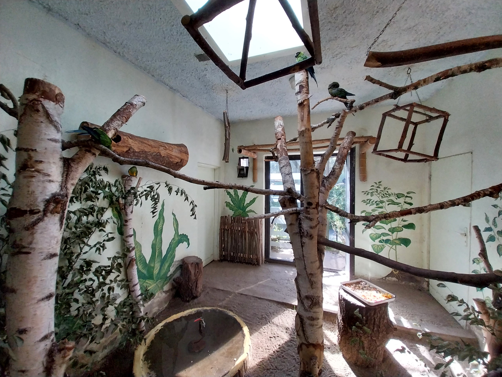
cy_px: 188
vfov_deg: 89.9
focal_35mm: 13
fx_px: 189
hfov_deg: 106.2
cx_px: 251
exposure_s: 1/100
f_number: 2.2
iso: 125
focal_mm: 1.13
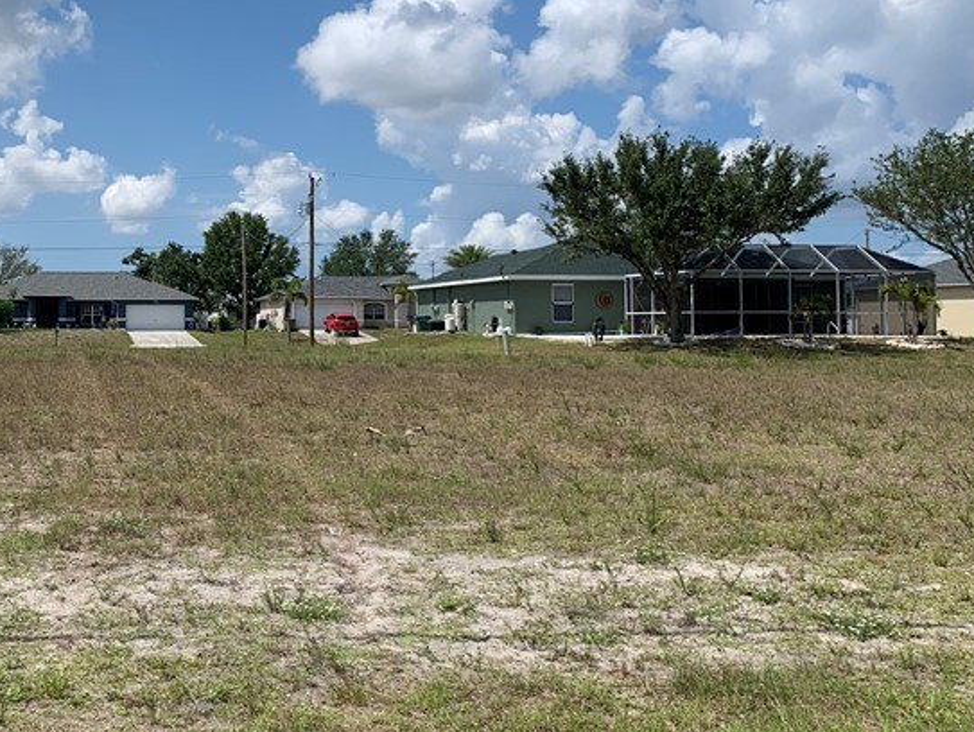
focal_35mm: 49
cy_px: 285
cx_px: 160
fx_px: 1380
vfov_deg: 29.6
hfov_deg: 37.2
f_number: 1.8
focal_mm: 4.25
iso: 25
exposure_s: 1/4274
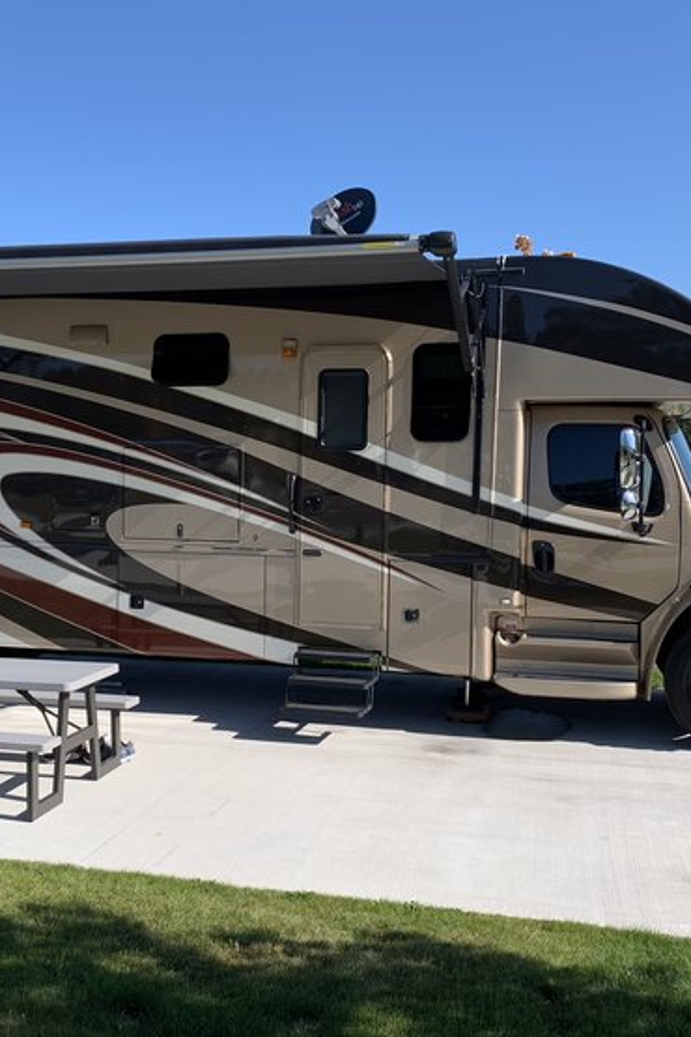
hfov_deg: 34.0
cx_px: 254
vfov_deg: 49.5
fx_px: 1123
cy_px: 551
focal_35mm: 39
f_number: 1.8
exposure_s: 1/1992
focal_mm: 4.25
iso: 25
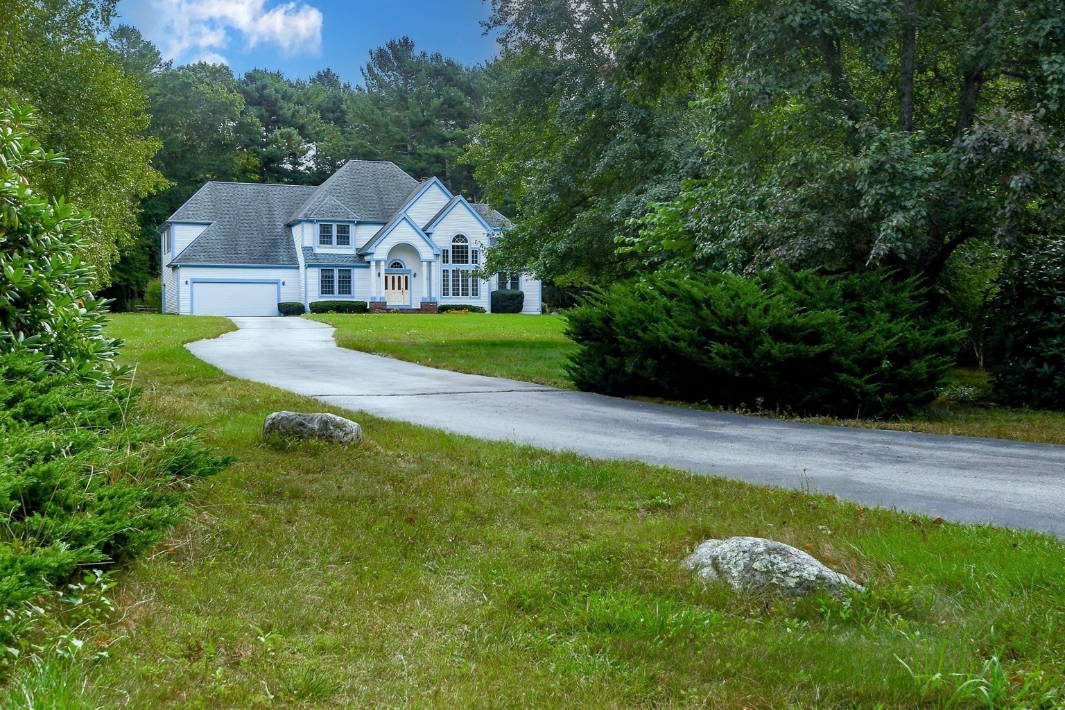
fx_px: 1183
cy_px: 340
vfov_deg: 33.4
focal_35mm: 40
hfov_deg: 48.4
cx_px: 554
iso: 160
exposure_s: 1/160
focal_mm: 20
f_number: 8
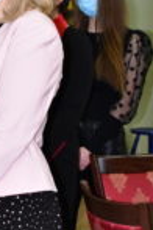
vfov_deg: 12.0
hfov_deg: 7.9
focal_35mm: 171
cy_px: 114
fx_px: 1090
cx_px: -52
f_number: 6.3
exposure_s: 1/320
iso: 5000
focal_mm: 40
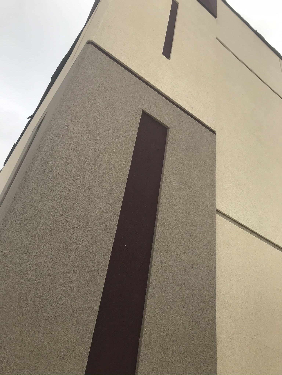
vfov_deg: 63.4
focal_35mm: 28
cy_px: 188
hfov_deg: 49.7
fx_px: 304
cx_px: 141
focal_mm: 3.99
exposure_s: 1/443
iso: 20
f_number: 1.8
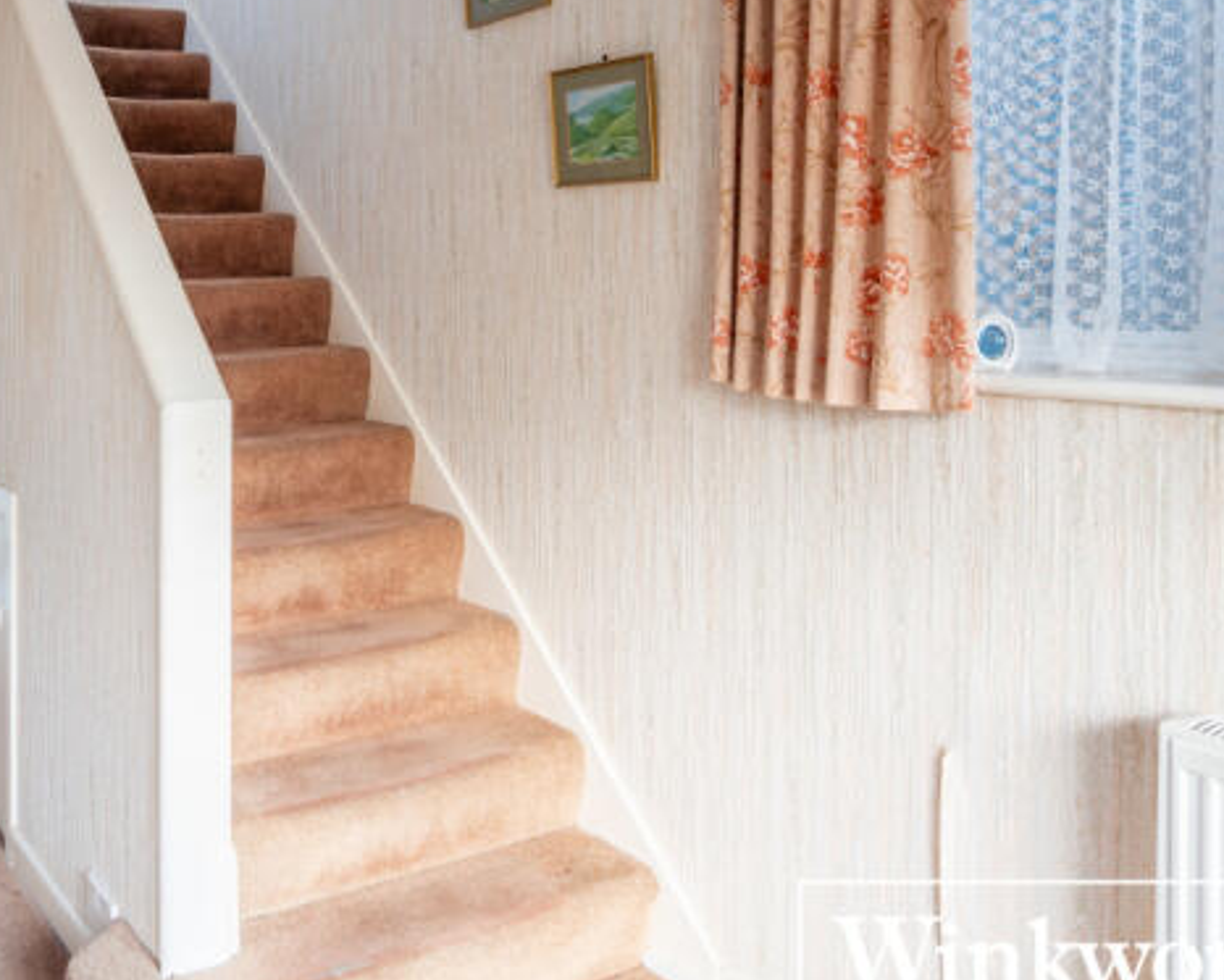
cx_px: 278
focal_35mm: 33
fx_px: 1196
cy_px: 307
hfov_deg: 51.4
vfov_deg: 43.8
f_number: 8
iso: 100
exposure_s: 1/2
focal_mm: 16
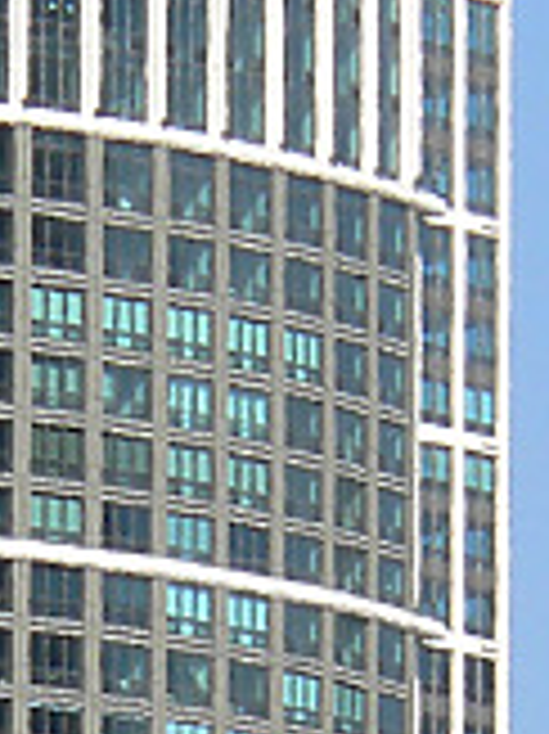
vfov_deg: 1.5
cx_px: -43
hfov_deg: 1.1
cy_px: 1148
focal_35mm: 1318
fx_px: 27907
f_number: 5.6
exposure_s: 1/500
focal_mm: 39.6
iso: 80
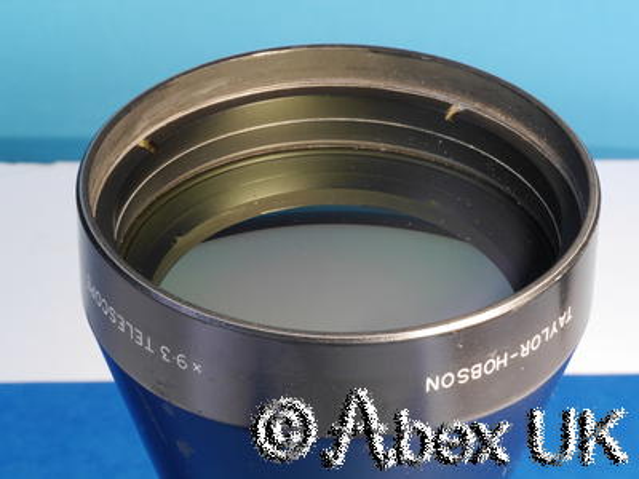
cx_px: 320
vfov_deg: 10.2
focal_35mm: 146
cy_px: 240
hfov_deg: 13.5
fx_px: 2695
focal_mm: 73
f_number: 22
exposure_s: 1
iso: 800
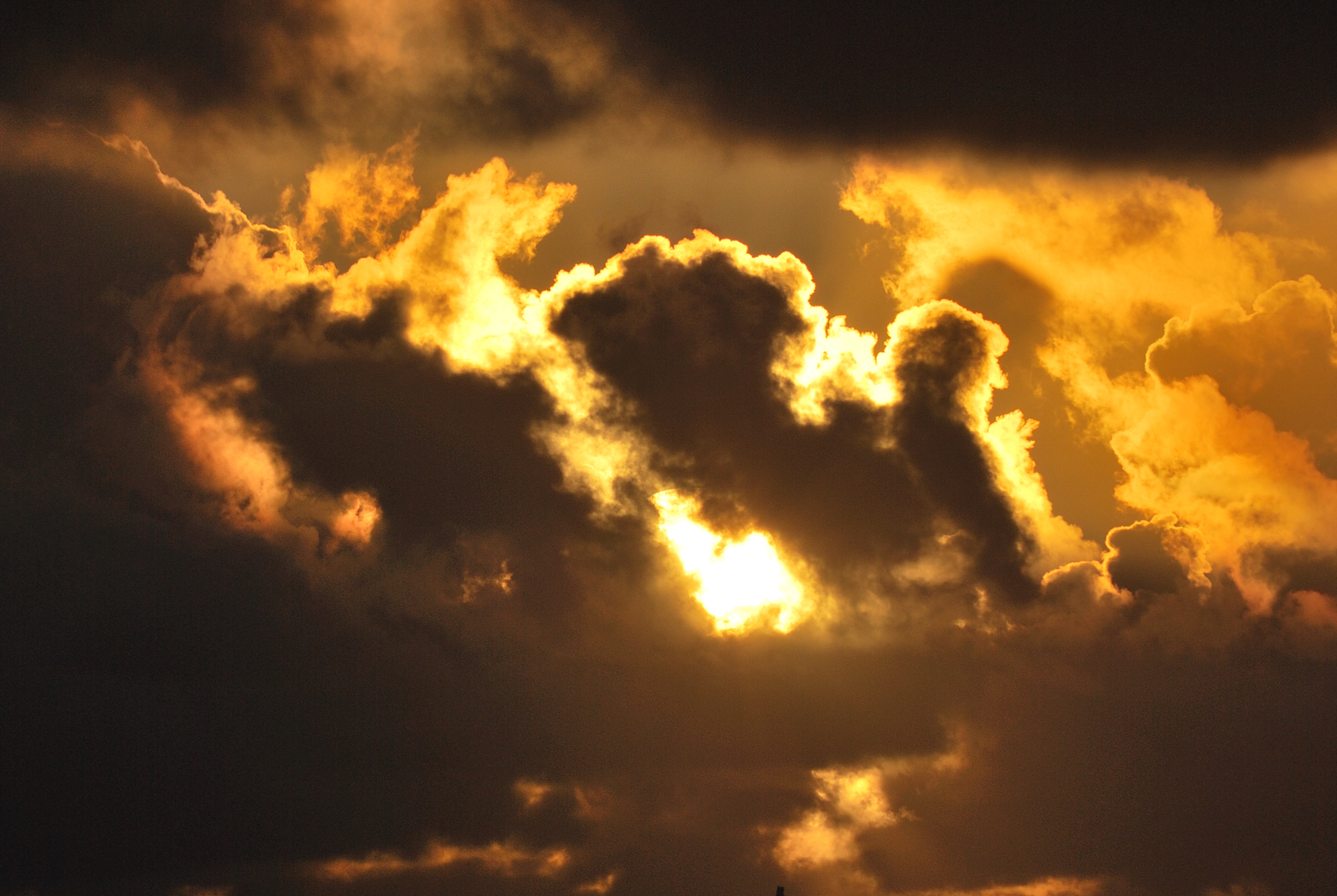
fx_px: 18482
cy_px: 417
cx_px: 568
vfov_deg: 2.8
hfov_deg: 4.1
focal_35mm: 497
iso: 100
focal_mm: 200
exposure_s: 1/1000
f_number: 13
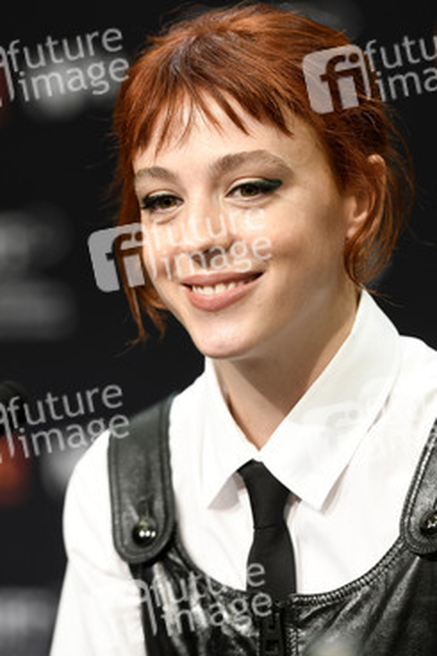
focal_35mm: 190
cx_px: 232
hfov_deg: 7.2
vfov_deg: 10.8
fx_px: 3463
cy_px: 339
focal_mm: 175
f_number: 3.5
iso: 1250
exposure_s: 1/200
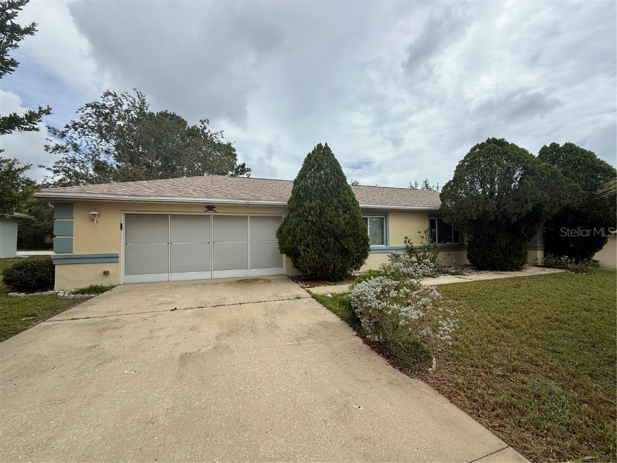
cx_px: 308
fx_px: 250
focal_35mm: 14
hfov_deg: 102.1
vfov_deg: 85.7
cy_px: 232
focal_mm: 2.22
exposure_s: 1/2506
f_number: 2.2
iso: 50
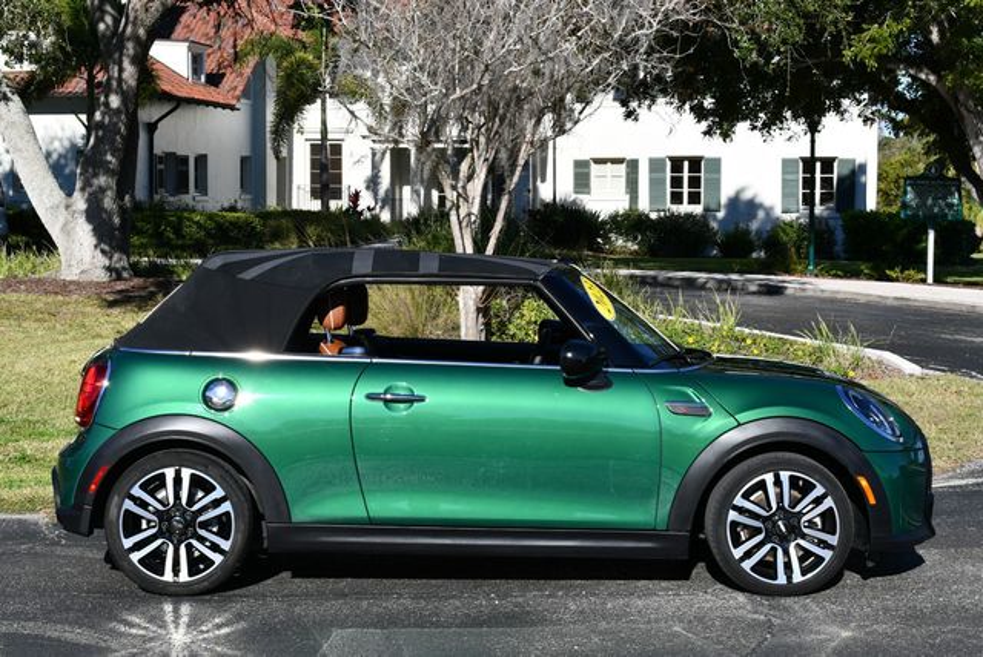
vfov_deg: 20.1
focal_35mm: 68
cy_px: 328
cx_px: 492
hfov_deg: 29.6
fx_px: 1858
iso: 100
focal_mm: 34
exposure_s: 1/320
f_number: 9
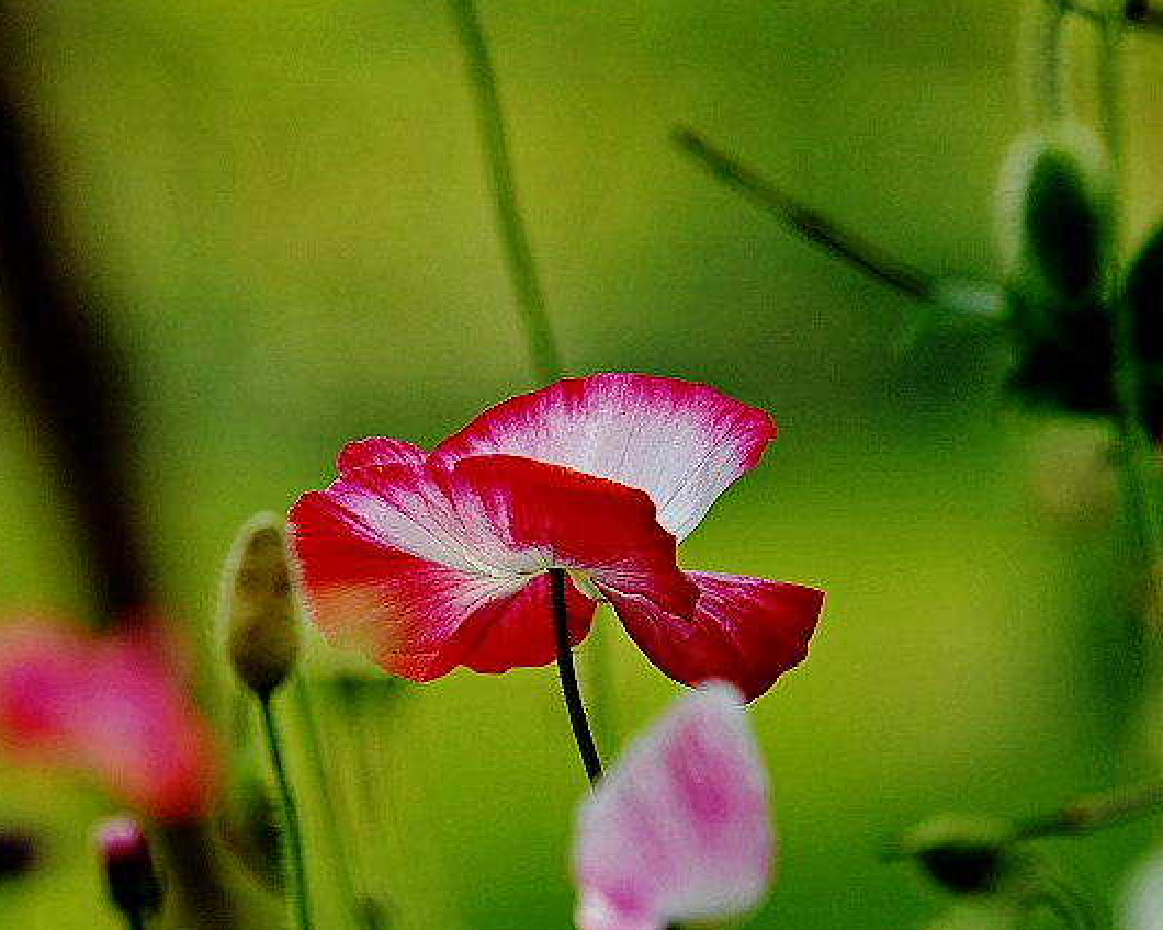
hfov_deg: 4.6
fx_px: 14594
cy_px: 524
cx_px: 461
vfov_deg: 3.7
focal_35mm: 424
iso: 100
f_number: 5
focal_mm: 200
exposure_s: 1/400
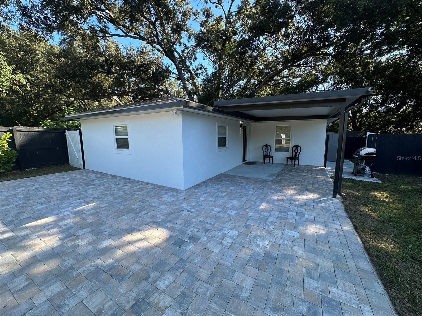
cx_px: 211
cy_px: 158
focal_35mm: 14
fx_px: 171
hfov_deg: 102.1
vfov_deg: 85.7
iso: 40
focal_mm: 2.22
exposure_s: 1/334
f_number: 2.2
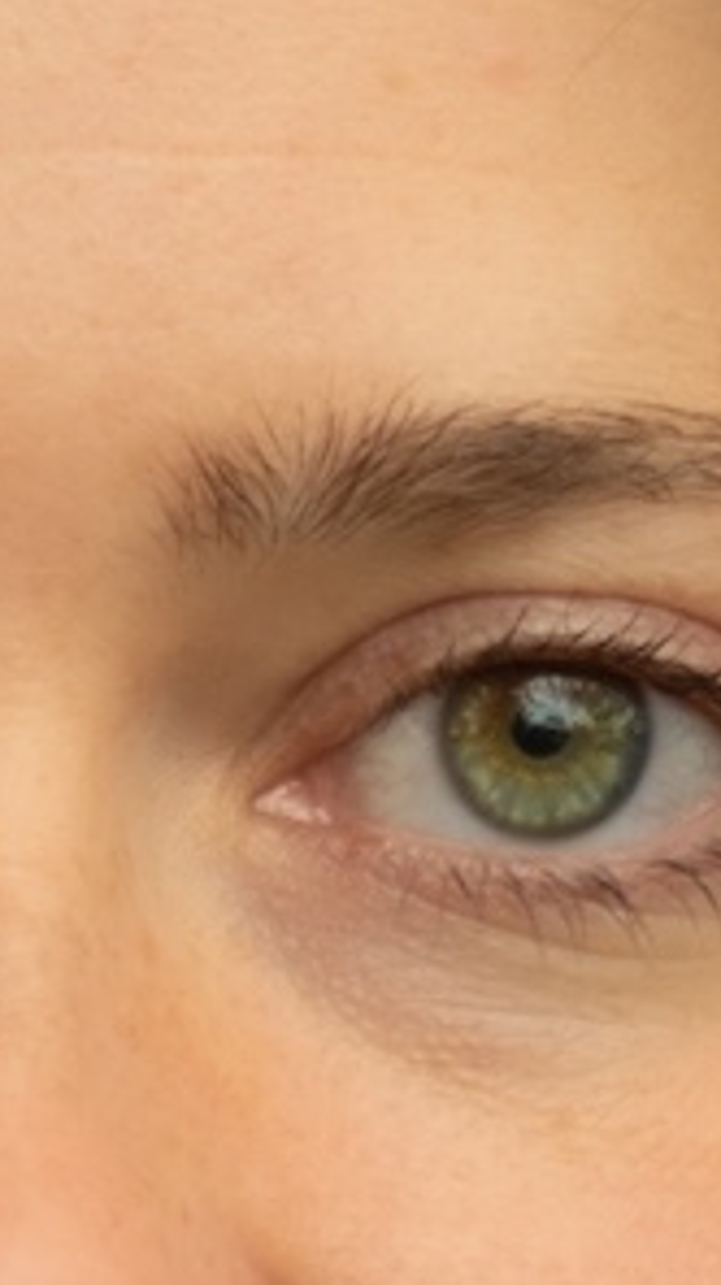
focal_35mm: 531
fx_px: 18089
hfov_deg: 2.3
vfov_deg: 4.0
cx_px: -1155
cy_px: 2726
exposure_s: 1/100
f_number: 1.4
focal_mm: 50
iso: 125
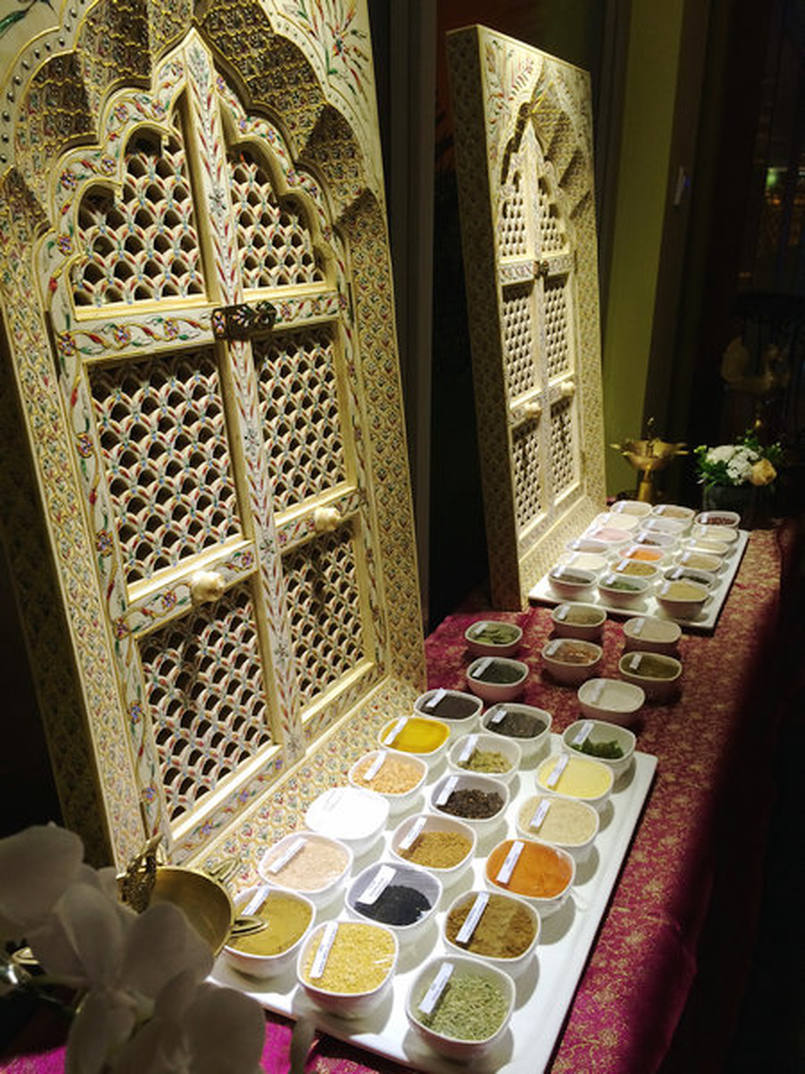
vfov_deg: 61.7
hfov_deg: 48.2
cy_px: 537
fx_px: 899
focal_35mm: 29
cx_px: 402
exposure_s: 1/33
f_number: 2.2
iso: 50
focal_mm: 4.15
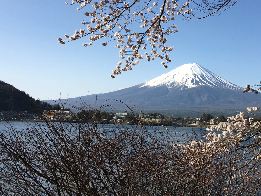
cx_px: 175
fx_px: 347
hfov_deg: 40.7
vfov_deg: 31.2
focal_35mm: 46
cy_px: 60
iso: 25
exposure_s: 1/1603
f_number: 2.2
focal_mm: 4.15
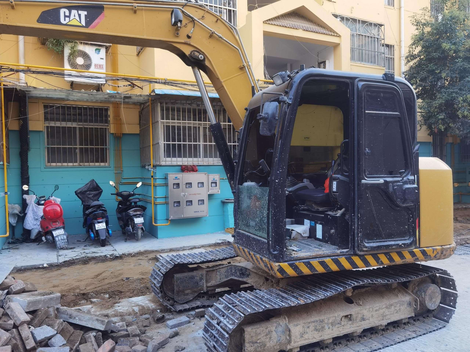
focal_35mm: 27
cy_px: 176
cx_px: 235
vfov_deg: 51.4
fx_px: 367
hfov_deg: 65.3
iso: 50
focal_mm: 6.71
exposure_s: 1/175
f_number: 1.9
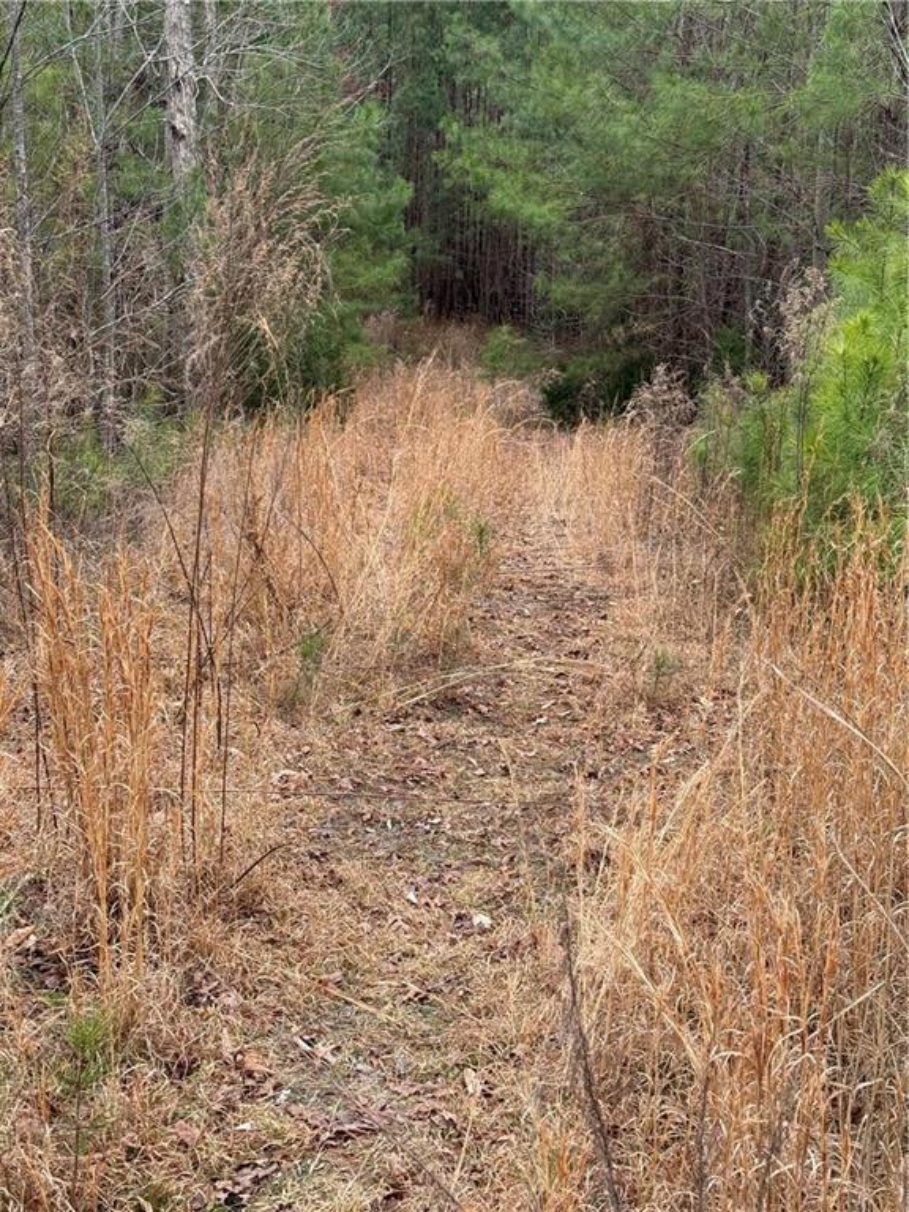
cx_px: 454
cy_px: 606
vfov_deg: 39.7
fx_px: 1681
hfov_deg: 30.3
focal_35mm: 48
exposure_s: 1/846
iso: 80
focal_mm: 6.76
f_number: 1.78
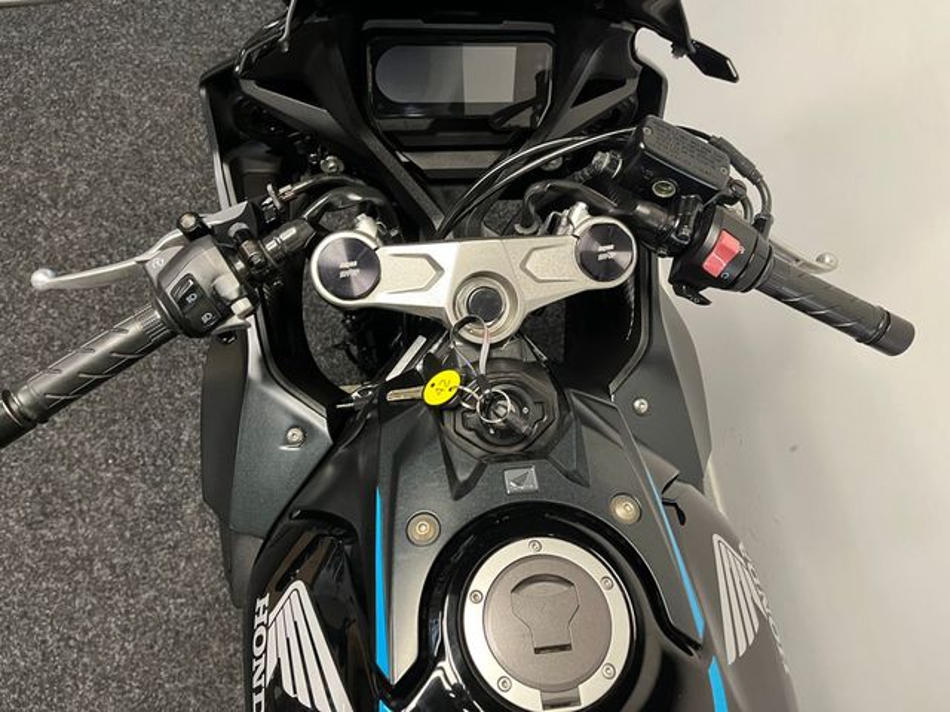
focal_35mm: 26
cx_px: 475
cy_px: 356
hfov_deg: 67.3
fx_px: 714
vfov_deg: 53.1
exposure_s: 1/50
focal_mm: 5.1
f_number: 1.6
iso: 200
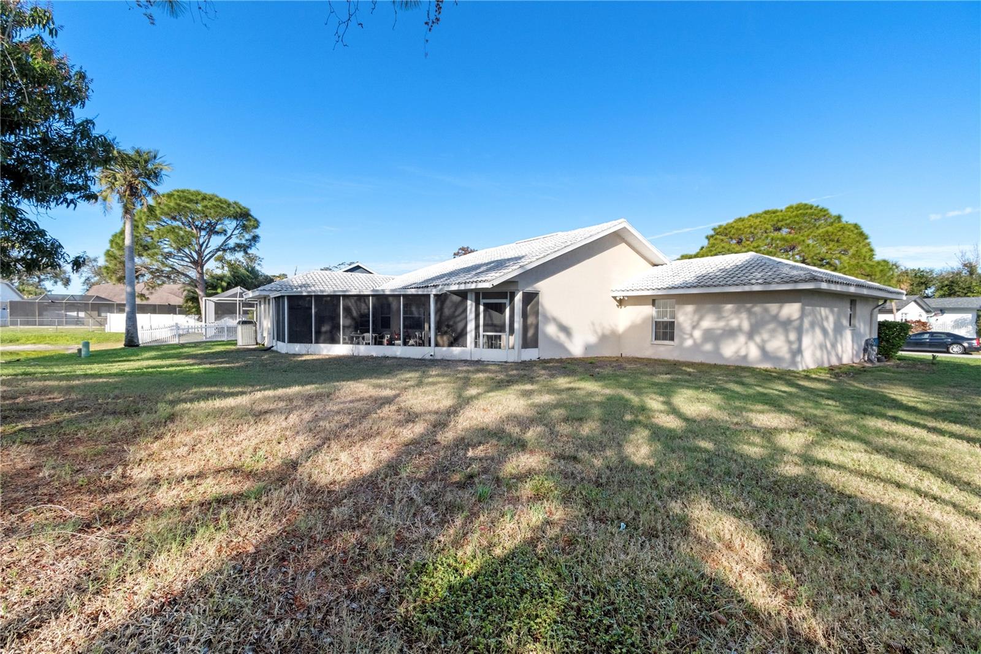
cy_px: 327
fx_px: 409
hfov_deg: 100.4
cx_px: 490
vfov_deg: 77.3
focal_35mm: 15
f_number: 7.1
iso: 640
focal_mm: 10
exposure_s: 1/800
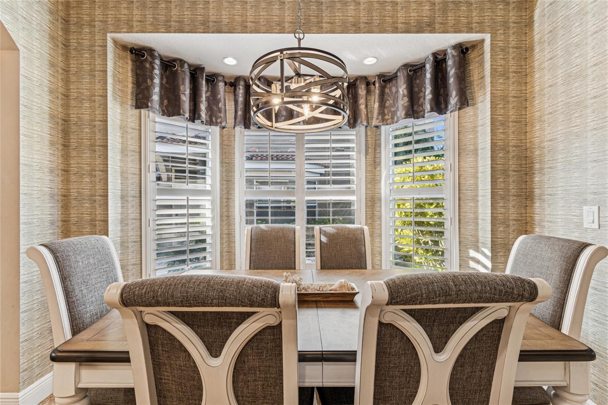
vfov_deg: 77.3
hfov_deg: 100.4
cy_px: 202
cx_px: 304
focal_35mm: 15
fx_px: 253
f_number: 7.1
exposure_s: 1/4
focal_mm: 10
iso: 100
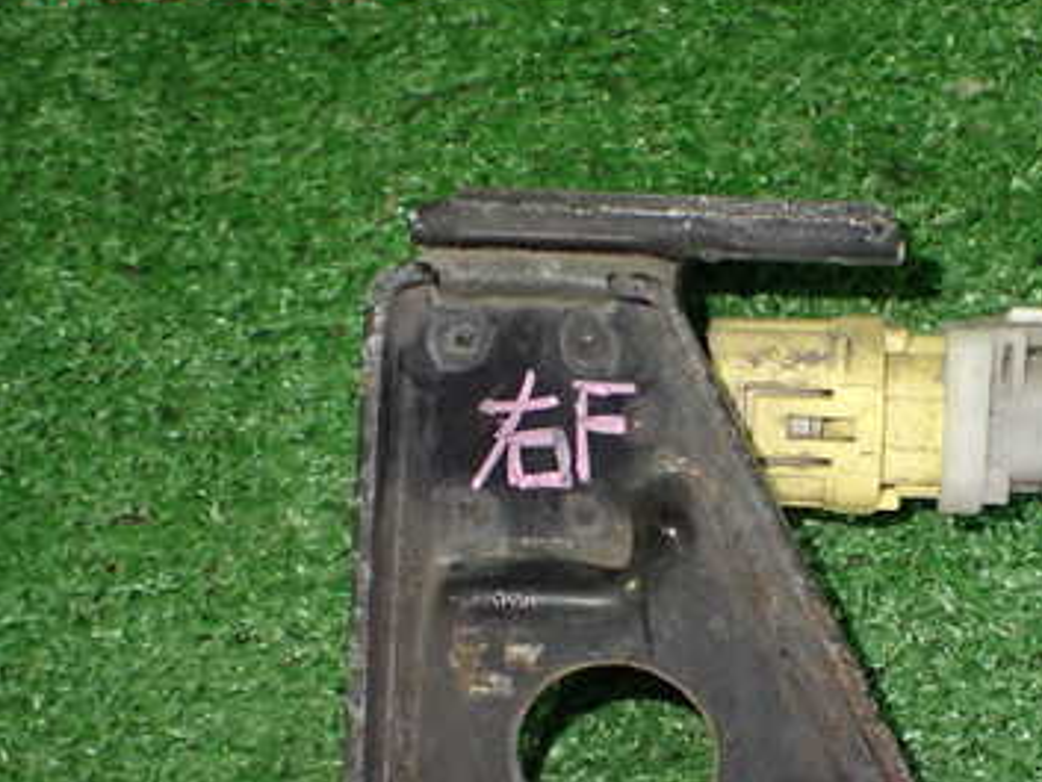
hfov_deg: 36.8
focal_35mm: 51
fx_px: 1536
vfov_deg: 28.1
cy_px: 599
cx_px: 741
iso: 640
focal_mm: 5.4
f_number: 2.3
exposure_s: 1/125
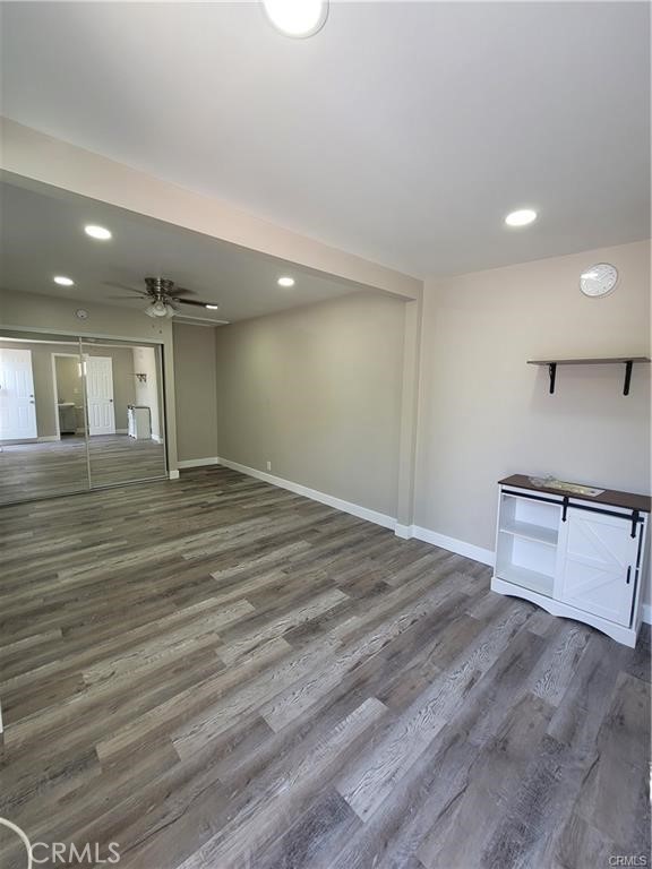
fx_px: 326
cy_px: 434
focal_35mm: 13
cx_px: 326
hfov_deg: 89.9
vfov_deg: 106.2
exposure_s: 1/60
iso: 80
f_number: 2.2
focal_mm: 2.2
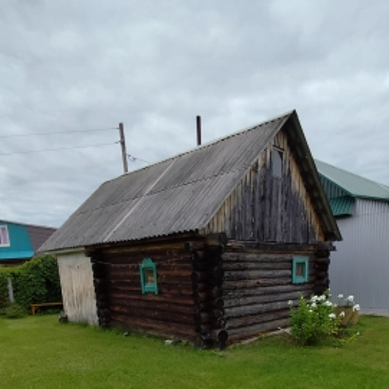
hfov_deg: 60.6
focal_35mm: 26
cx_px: 228
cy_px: 322
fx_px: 331
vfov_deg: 55.7
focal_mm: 1.65
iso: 50
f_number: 2.2
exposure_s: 1/1442
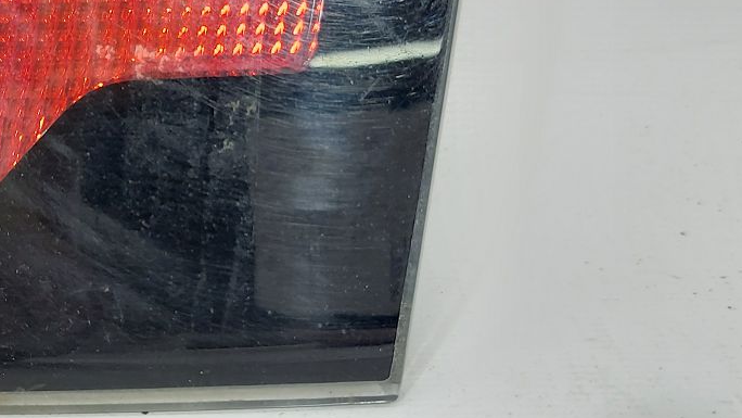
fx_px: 1043
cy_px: 206
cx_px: 178
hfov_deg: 38.1
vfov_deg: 22.6
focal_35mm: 53
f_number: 1.8
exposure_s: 1/50
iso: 160
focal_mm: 5.23
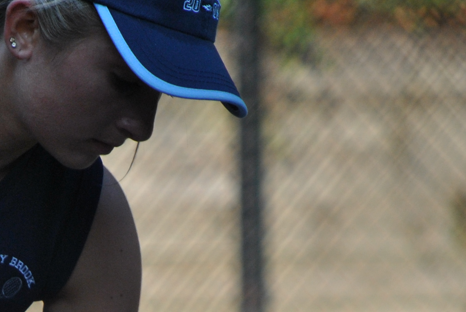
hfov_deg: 2.2
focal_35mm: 957
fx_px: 12404
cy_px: 420
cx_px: 40
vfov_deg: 1.4
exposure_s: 1/500
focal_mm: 200
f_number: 5.6
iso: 280
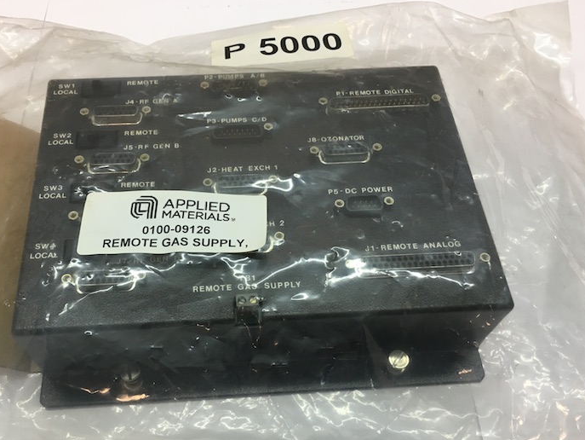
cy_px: 243
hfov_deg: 53.8
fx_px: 575
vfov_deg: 41.8
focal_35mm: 34
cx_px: 253
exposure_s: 1/33
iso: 64
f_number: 2.2
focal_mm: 4.15
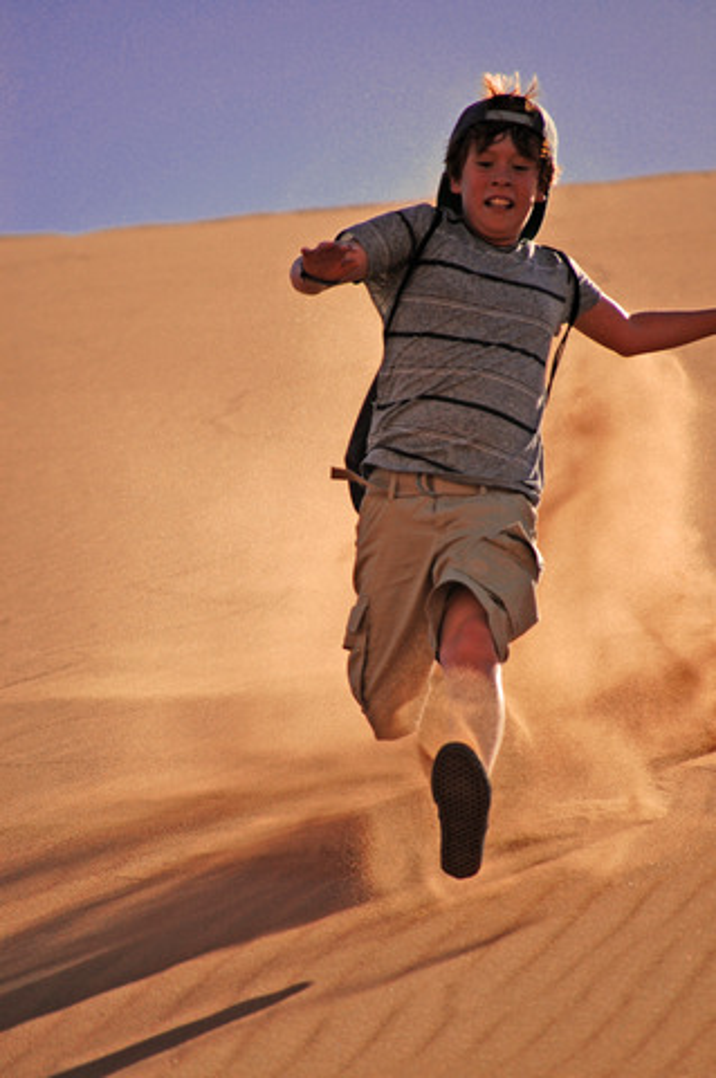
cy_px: 539
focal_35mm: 300
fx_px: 8969
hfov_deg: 4.6
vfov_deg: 6.9
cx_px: 358
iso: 220
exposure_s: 1/2000
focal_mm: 200
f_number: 5.6
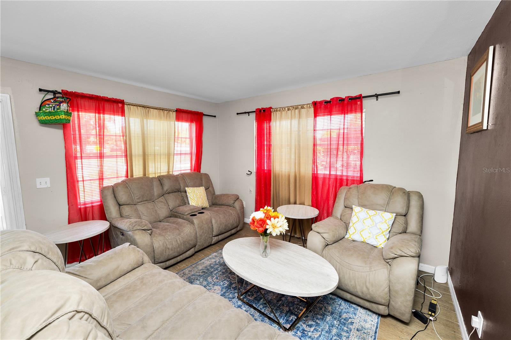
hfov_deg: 104.3
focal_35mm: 14
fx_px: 199
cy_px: 170
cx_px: 256
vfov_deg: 81.2
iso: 320
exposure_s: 1/60
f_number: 6.3
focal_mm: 14
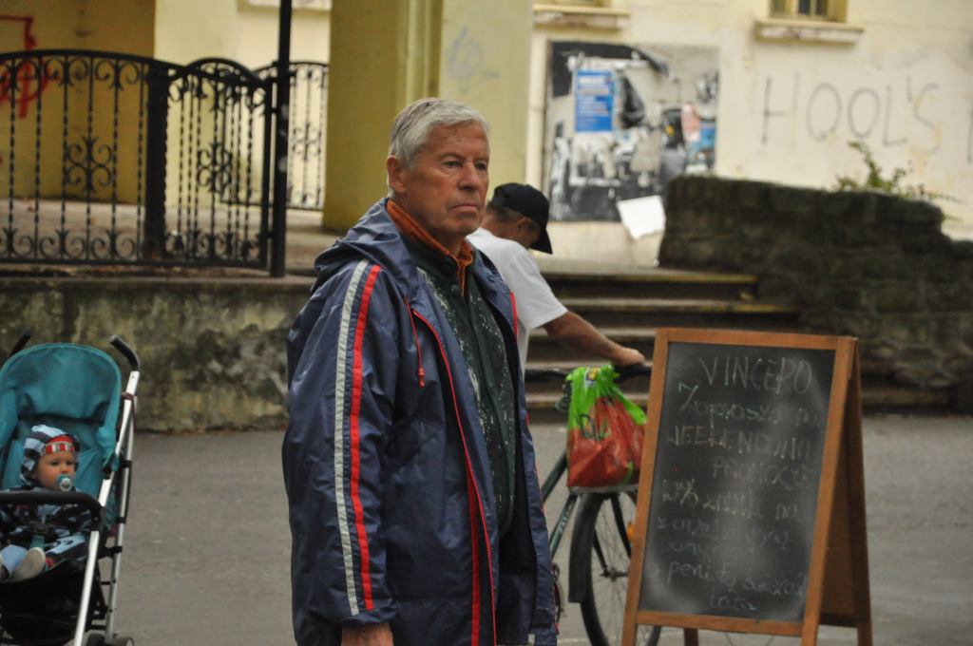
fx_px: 4251
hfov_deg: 13.1
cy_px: 323
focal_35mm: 158
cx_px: 486
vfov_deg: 8.7
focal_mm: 105
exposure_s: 1/640
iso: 2000
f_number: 5.6
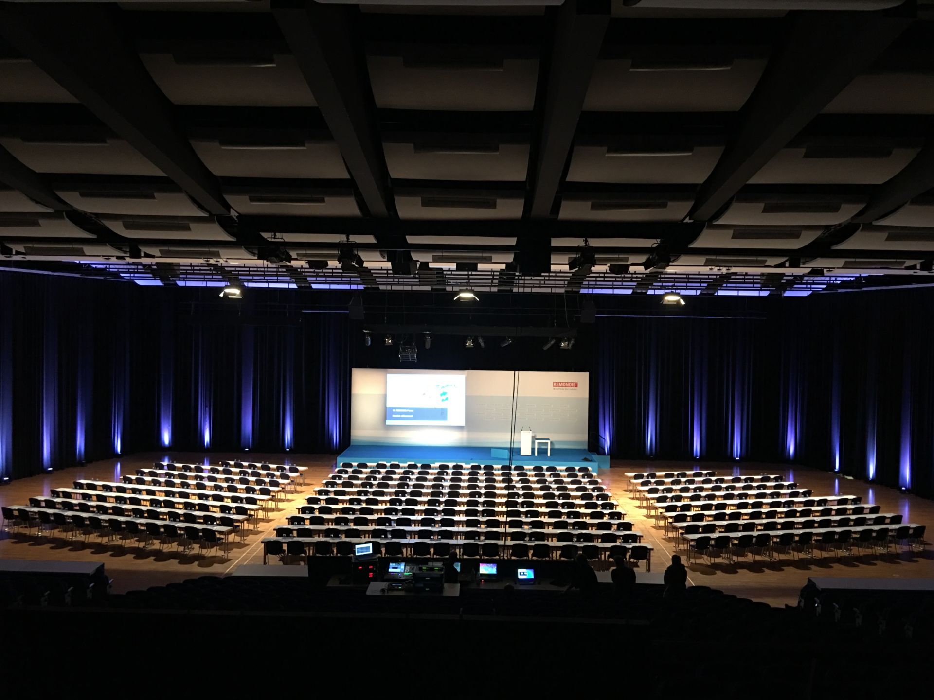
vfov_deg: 48.2
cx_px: 467
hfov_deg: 61.7
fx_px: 782
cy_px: 350
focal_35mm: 29
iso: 100
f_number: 2.2
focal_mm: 4.15
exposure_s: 1/8
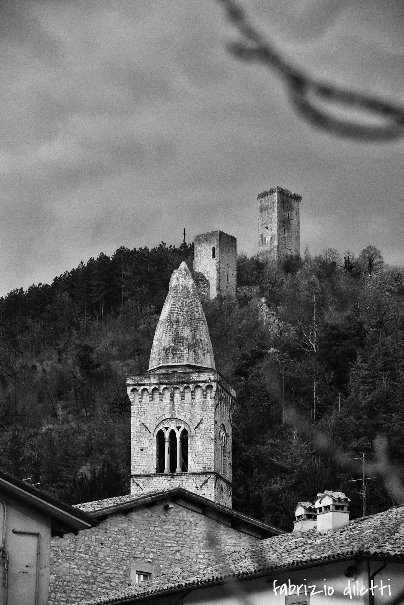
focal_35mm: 105
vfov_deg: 19.4
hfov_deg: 13.1
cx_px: 202
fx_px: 1766
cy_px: 302
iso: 1600
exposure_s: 1/125
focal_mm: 105
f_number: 5.6
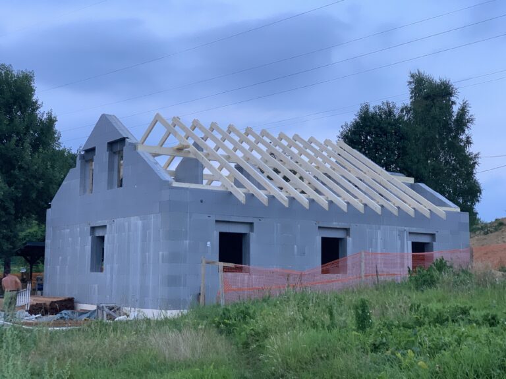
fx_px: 760
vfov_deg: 28.0
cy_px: 190
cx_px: 253
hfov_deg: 36.8
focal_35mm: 52
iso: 160
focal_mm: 6
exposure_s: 1/60
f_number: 2.4
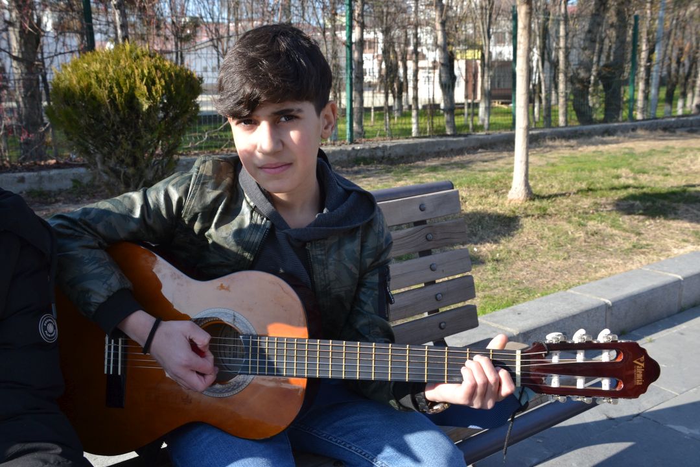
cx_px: 350
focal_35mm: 33
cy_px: 234
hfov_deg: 57.2
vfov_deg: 40.0
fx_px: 642
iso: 160
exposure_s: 1/125
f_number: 5.6
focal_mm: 22
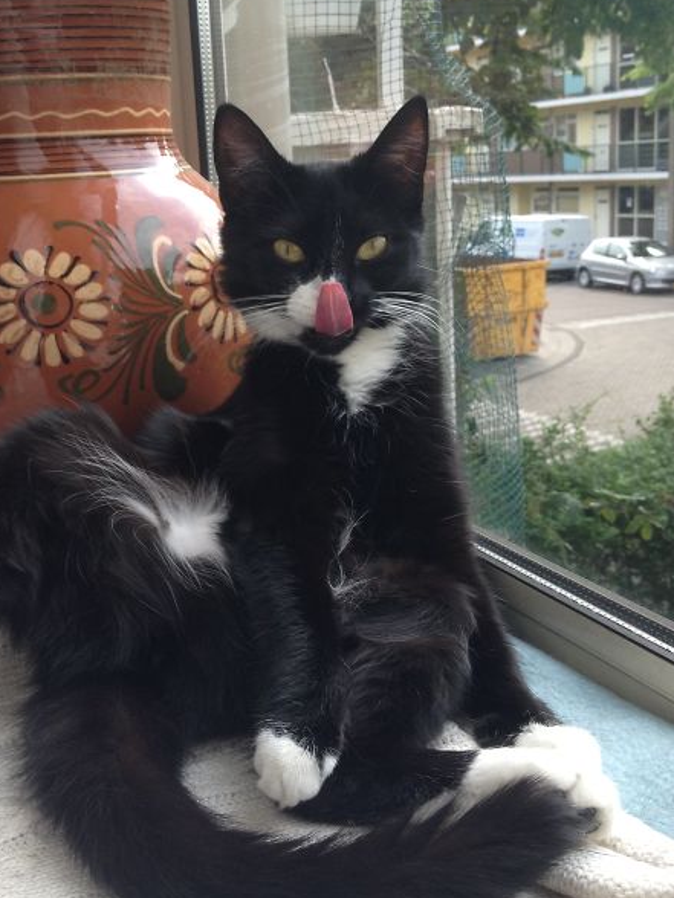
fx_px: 1246
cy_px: 446
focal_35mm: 48
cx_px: 280
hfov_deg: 30.2
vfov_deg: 39.7
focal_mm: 4.28
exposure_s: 1/238
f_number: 2.4
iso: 50
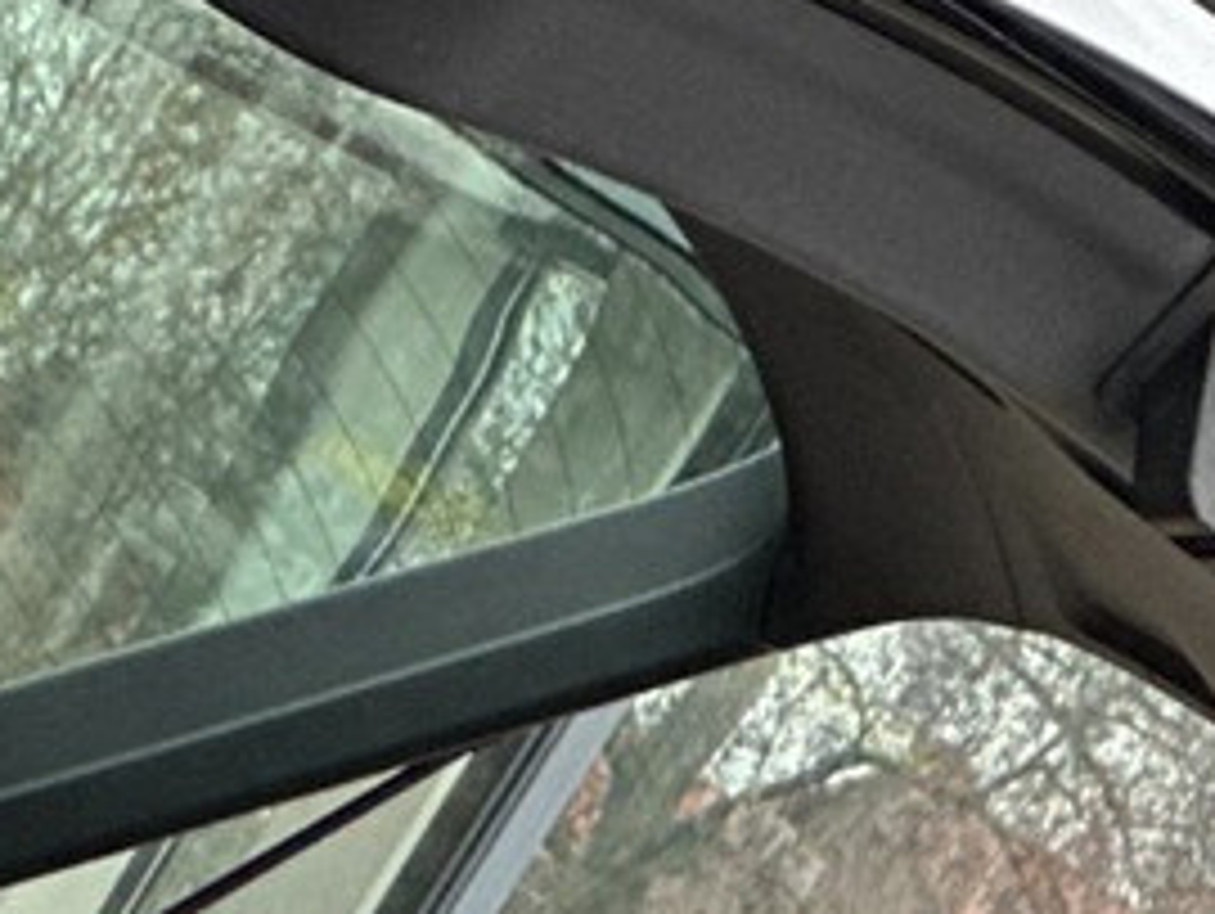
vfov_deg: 3.6
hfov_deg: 4.7
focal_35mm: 410
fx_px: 14404
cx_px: -1854
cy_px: 2094
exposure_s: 1/121
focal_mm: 9
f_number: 2.8
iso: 200
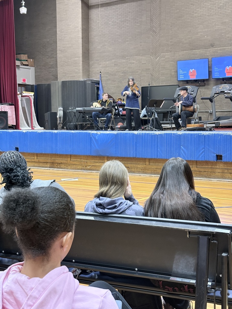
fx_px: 465
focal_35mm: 52
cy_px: 154
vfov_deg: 36.8
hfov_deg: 28.0
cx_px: 116
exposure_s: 1/40
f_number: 1.6
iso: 250
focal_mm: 5.96
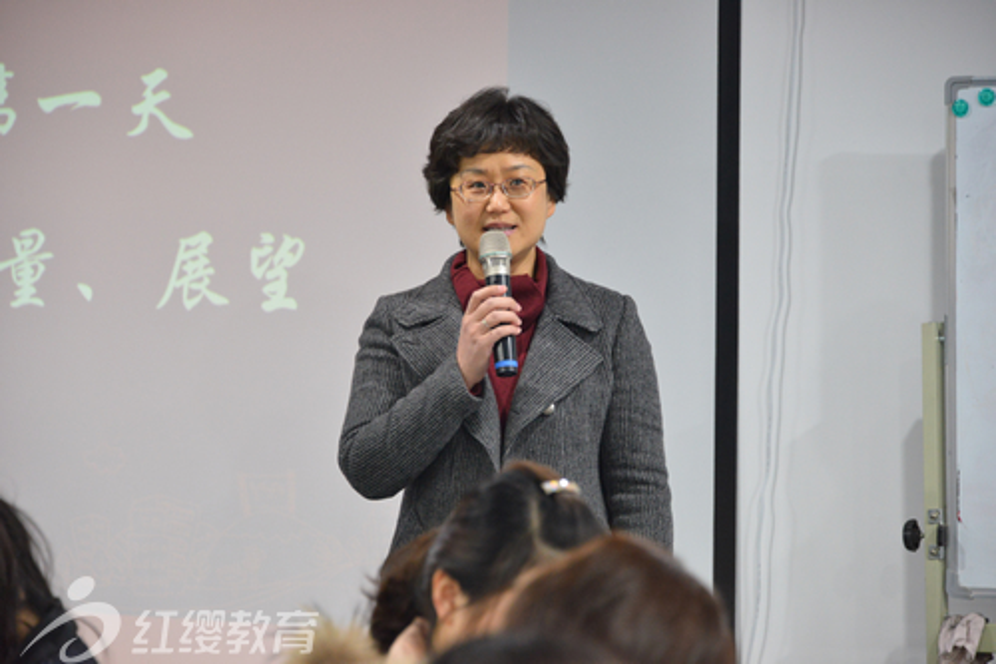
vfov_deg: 8.6
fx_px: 4425
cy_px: 332
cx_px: 498
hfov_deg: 12.8
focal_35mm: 160
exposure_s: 1/40
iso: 3200
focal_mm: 160
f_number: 5.6
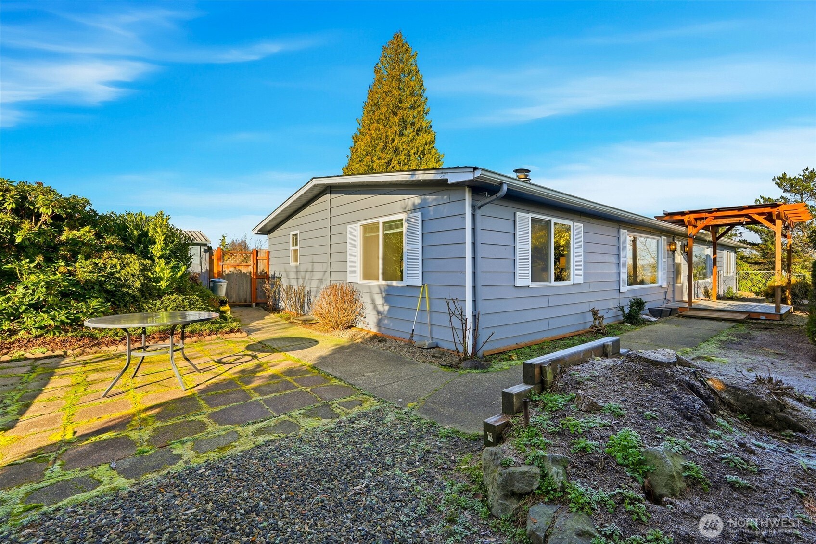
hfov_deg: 96.7
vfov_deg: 73.7
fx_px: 363
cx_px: 408
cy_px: 272
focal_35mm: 16
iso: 400
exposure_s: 1/6400
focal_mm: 16
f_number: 9
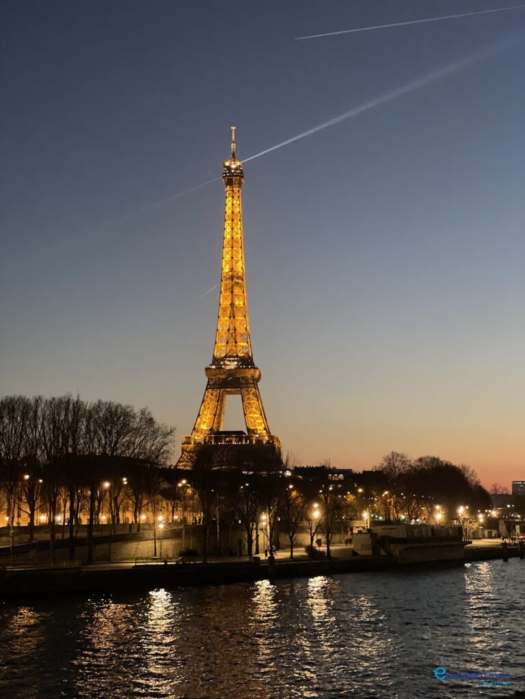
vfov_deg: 36.8
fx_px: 1052
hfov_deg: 28.0
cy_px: 350
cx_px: 262
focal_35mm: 52
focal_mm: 6
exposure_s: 1/14
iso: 500
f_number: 2
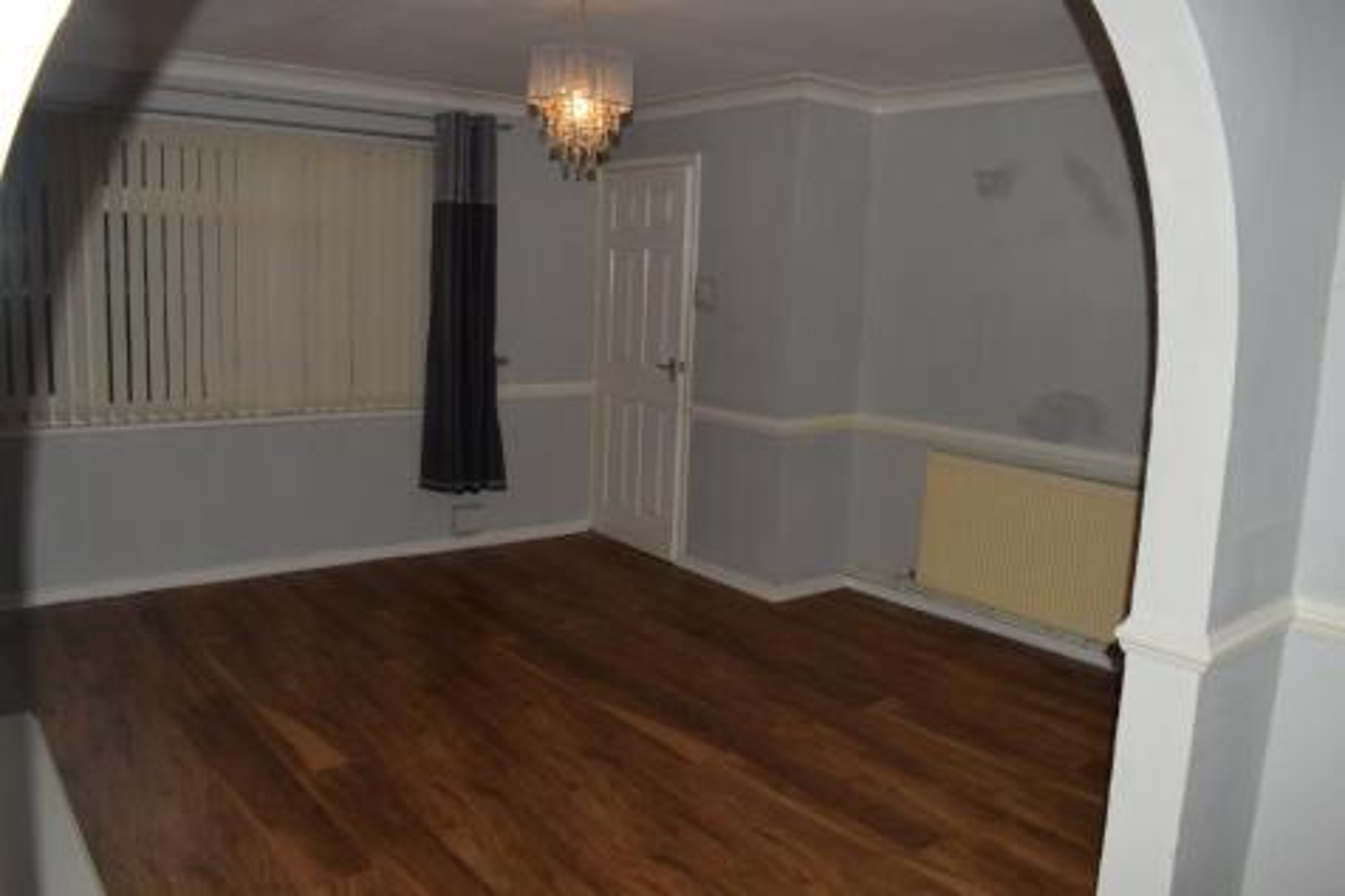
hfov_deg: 67.4
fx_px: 1008
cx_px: 672
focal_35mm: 27
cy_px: 448
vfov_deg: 47.9
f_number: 8
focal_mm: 18
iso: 160
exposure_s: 1/60
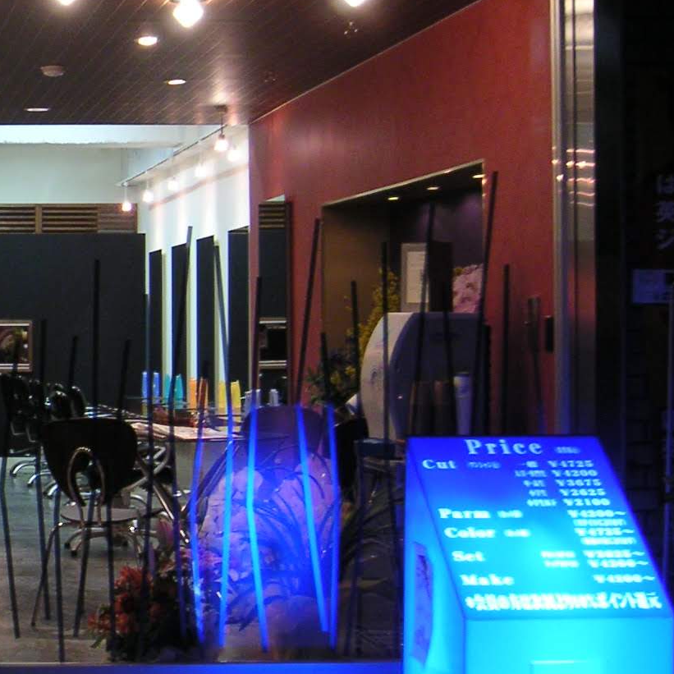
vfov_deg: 20.2
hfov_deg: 19.0
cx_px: -149
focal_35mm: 86
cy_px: 308
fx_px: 1894
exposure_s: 1/15
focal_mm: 6.1
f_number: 2.8
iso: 100
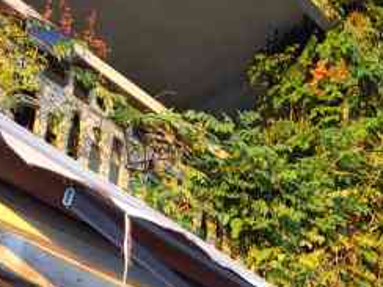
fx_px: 952
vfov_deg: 16.2
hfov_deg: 22.5
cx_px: 287
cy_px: 382
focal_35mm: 86
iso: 56
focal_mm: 4.35
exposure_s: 1/100
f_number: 1.8
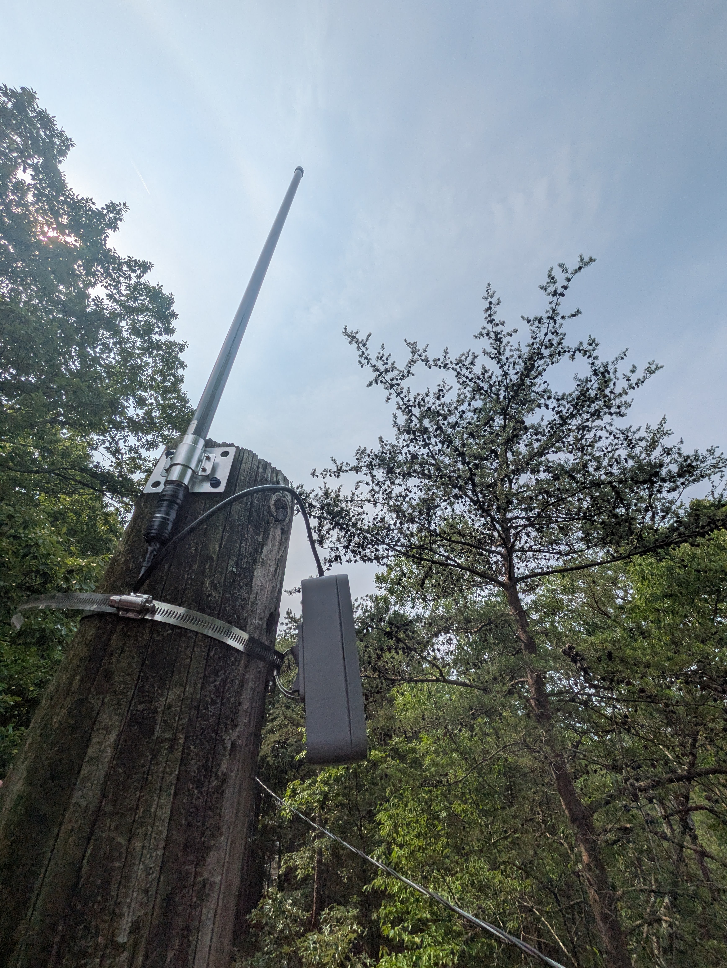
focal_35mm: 14
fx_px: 392
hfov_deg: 85.7
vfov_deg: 102.0
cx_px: 364
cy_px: 484
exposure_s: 1/4587
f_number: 2.2
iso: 49
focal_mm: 1.83
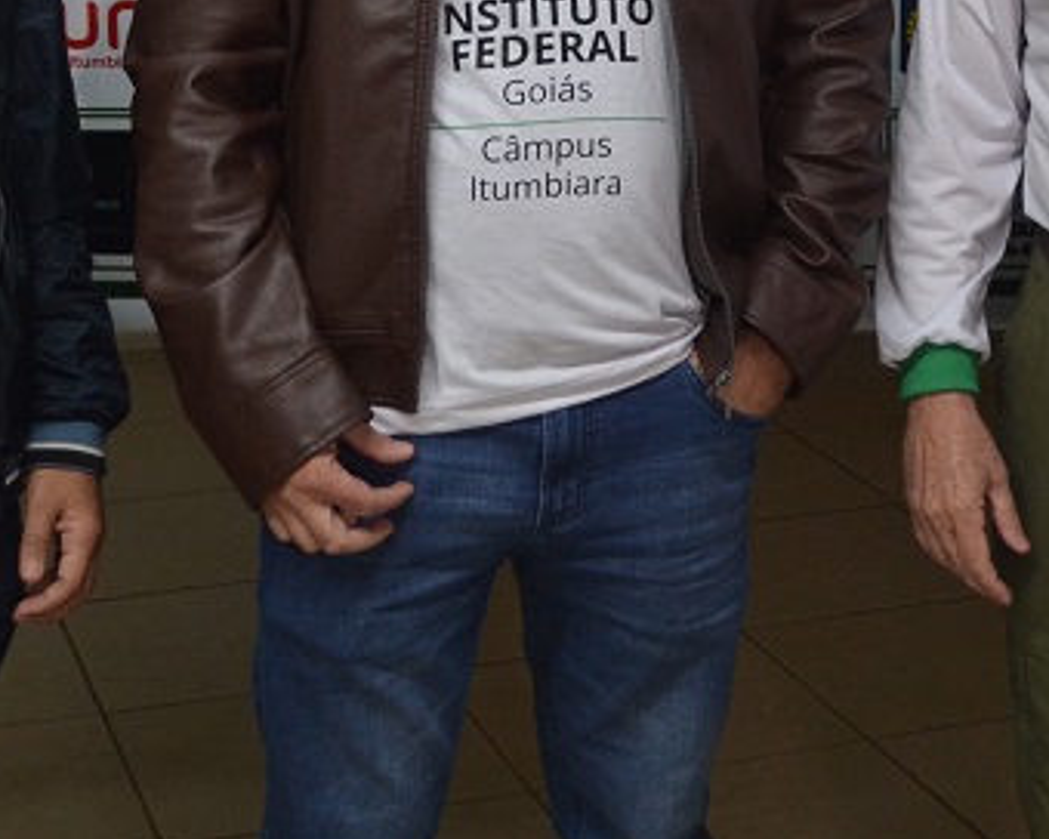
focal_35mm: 91
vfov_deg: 16.2
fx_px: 2825
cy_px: -167
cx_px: 697
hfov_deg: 21.0
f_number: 3.8
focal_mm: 22
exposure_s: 1/60
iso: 560
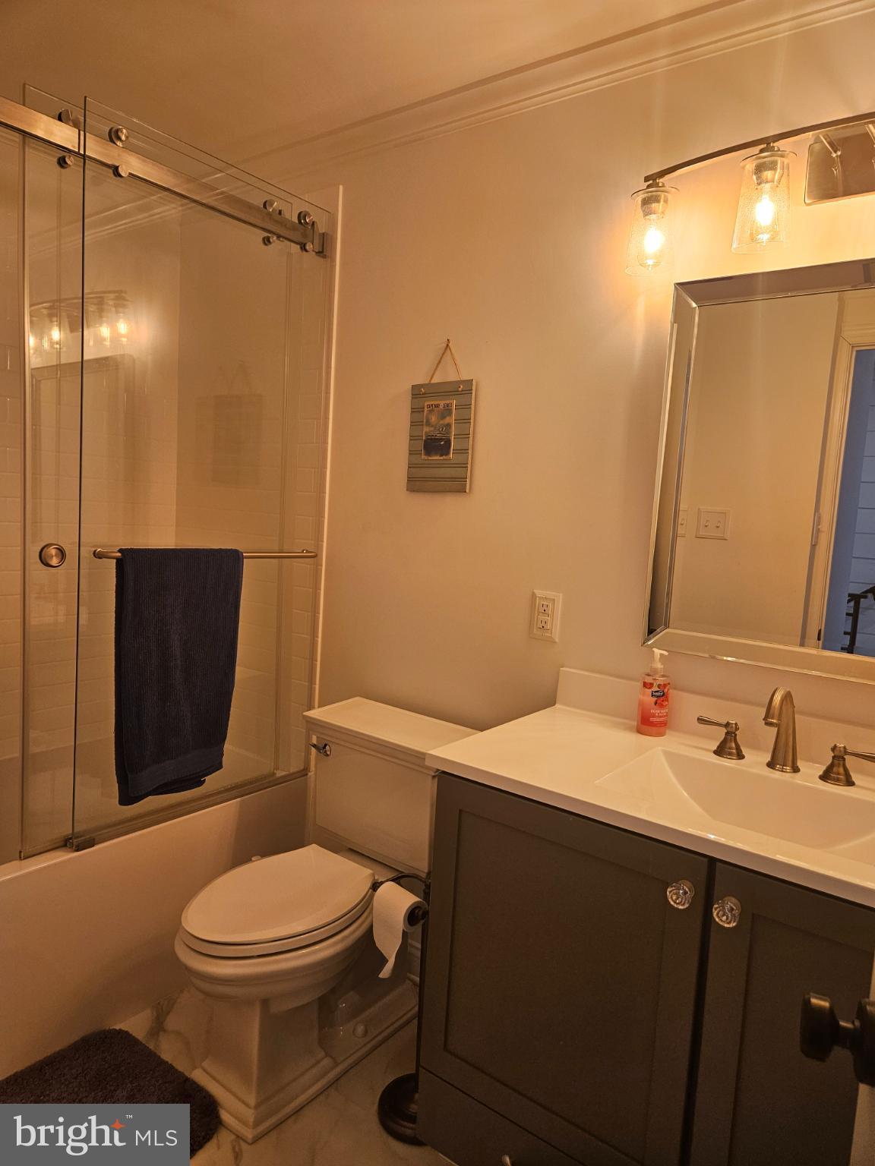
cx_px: 438
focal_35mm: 23
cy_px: 583
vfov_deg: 73.9
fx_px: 775
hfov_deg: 58.9
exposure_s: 1/120
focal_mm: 5.4
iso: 160
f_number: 1.8
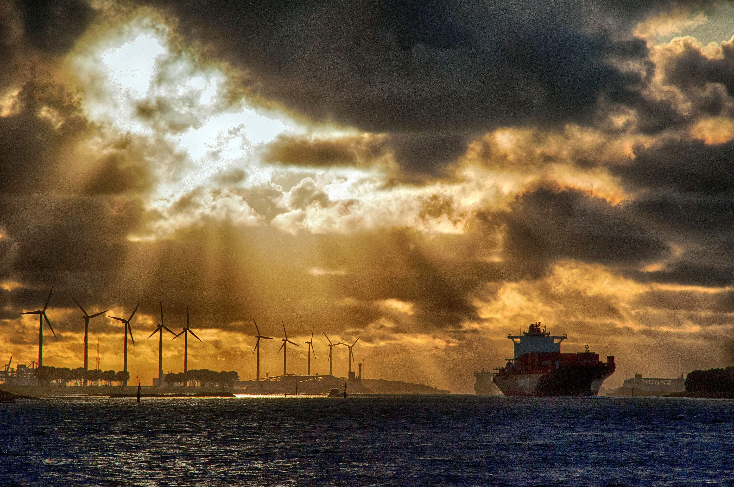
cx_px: 367
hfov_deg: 10.2
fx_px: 4124
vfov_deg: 6.8
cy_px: 244
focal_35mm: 202
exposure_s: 1/2500
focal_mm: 135
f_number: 13
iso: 500
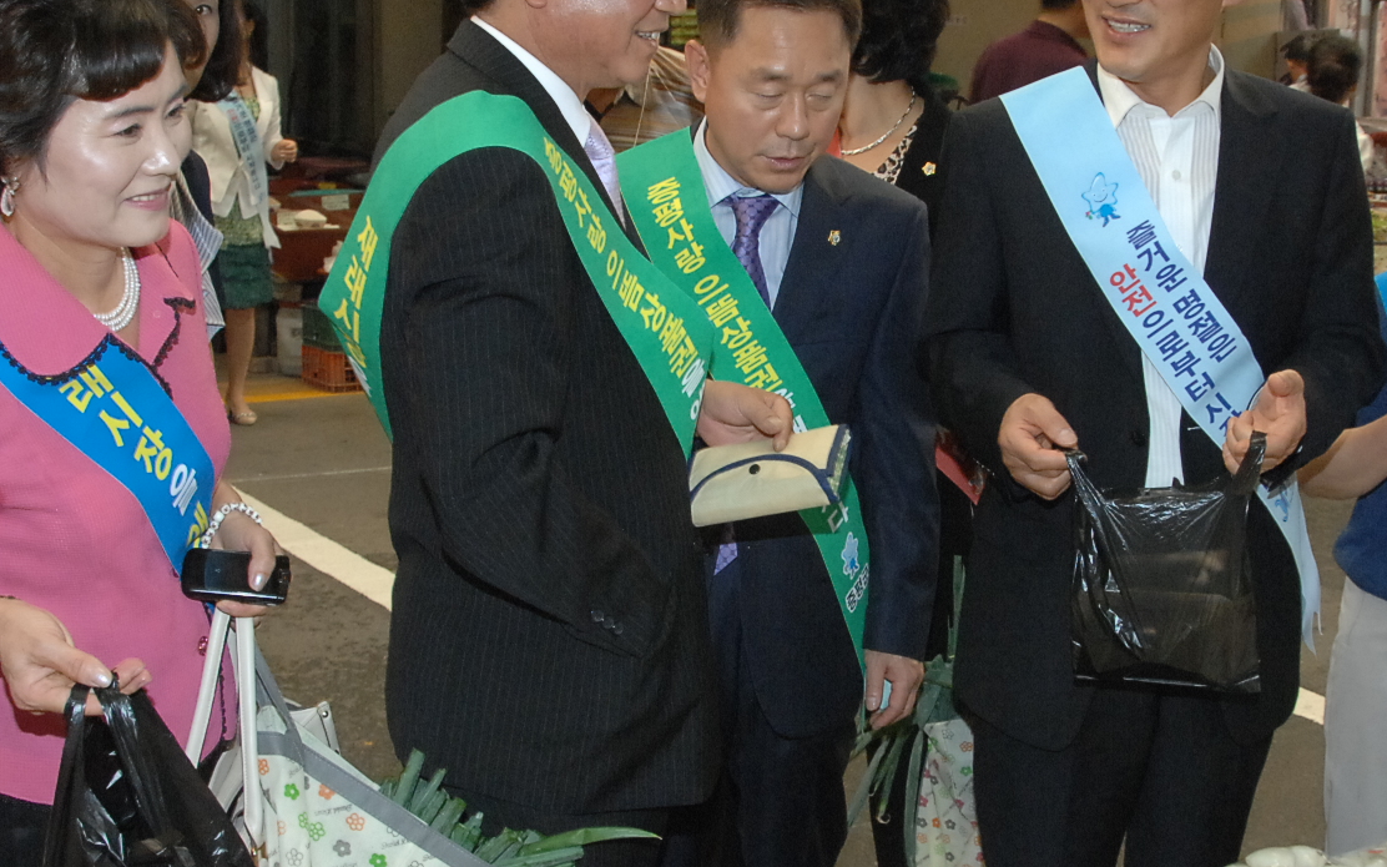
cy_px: 462
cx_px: 826
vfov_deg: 24.4
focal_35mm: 53
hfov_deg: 38.1
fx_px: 2003
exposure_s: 1/60
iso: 800
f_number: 6.7
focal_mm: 18
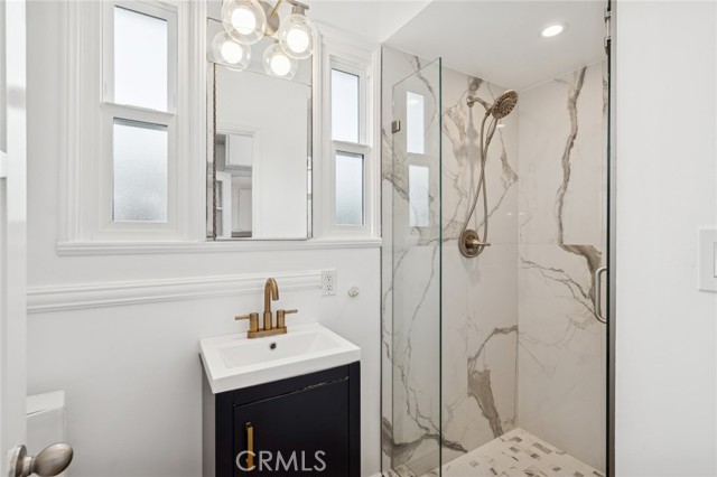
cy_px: 238
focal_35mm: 16
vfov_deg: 73.7
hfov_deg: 96.8
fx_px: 318
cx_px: 358
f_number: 9
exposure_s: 1/13
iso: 200
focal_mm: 16
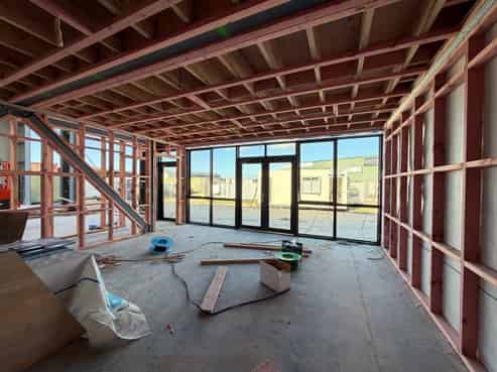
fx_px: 201
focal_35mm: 14
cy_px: 186
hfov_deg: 102.1
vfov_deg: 85.6
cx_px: 248
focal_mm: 2.22
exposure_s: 1/179
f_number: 2.2
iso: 50
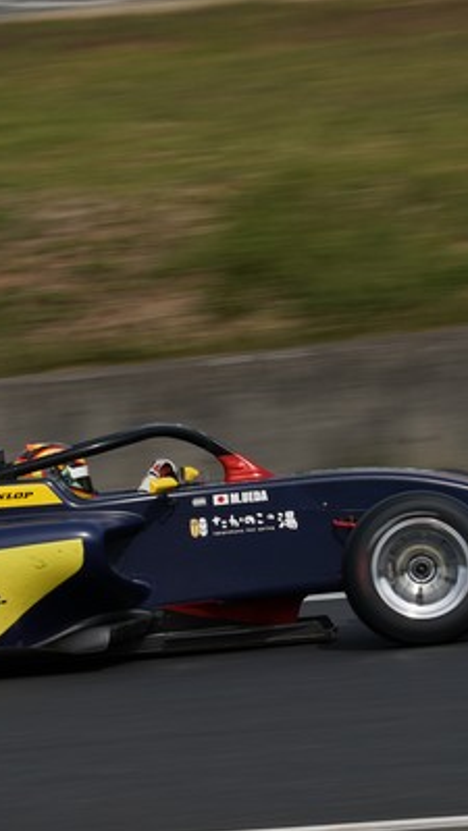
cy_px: 366
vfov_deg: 5.3
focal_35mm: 404
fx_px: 8913
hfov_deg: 3.0
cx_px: 158
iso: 100
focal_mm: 214
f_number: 16
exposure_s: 1/125
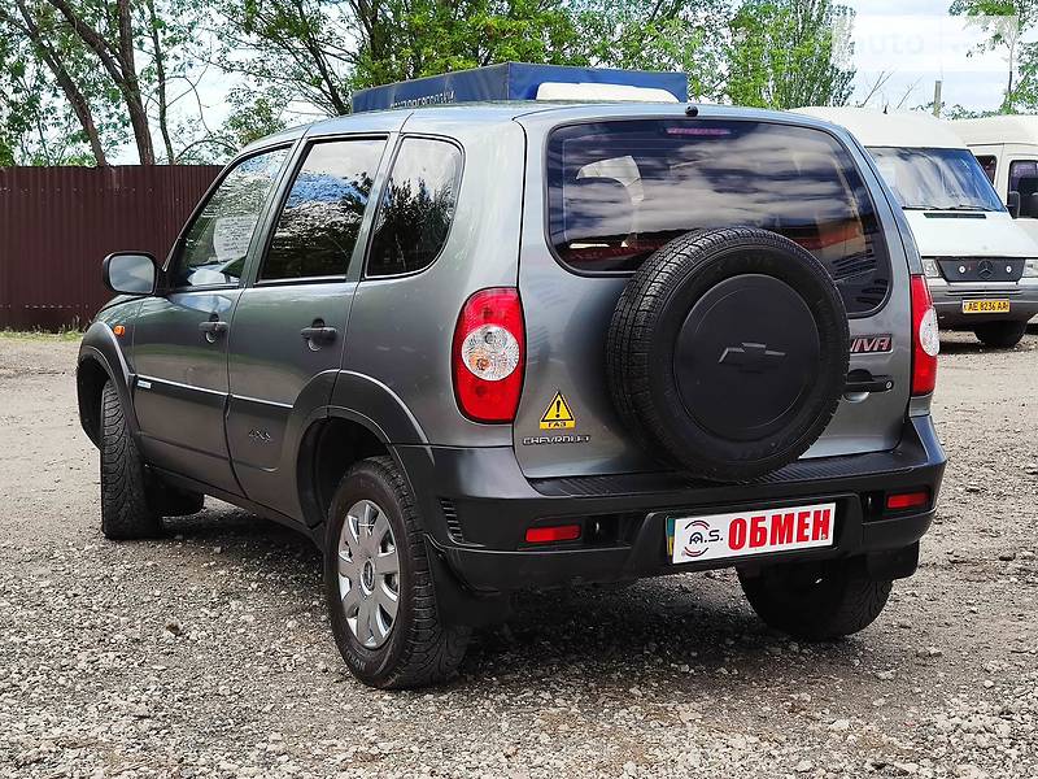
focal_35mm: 41
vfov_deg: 35.1
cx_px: 519
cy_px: 390
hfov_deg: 45.8
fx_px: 1229
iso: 100
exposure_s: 1/1156
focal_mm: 8.2
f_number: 2
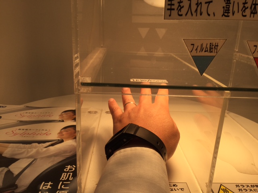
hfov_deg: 58.4
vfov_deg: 45.4
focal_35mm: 31
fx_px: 231
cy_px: 96
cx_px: 129
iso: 25
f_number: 2.4
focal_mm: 3.3
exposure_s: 1/550
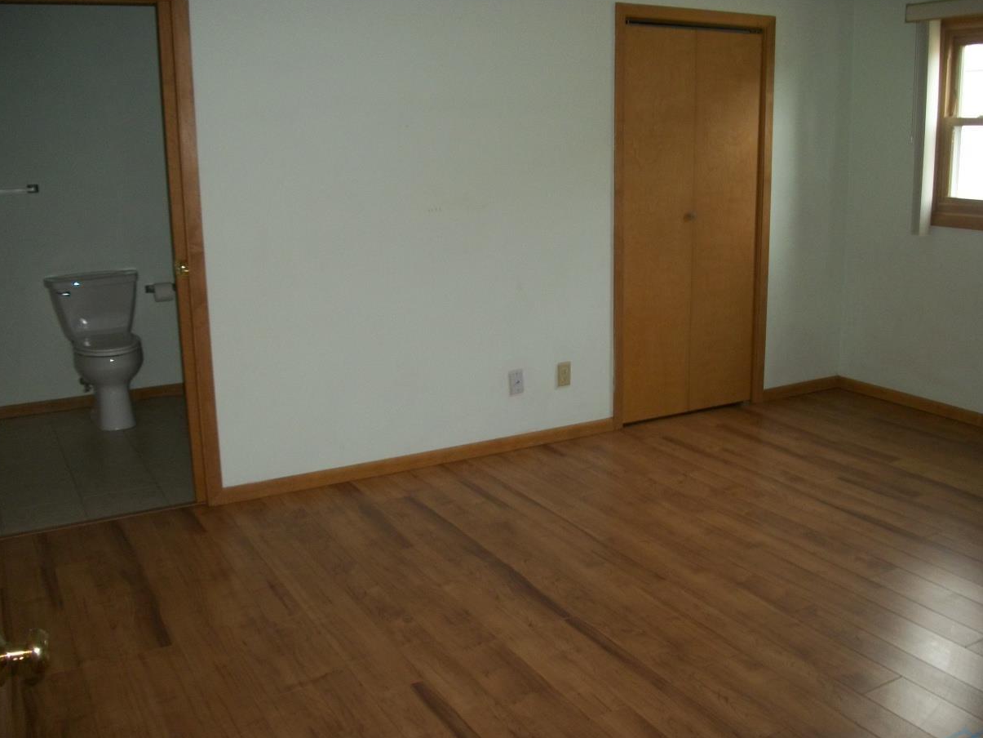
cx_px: 502
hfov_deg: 53.9
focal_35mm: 34
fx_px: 966
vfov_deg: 41.8
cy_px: 380
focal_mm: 5.7
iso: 160
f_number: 2.9
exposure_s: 1/30
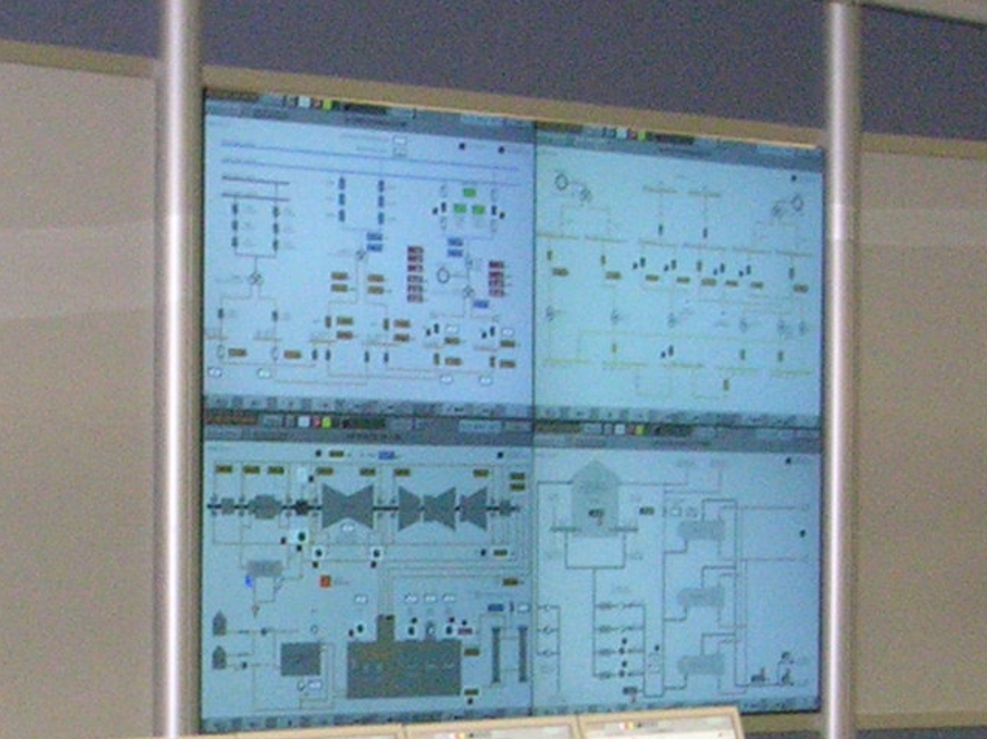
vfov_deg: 12.1
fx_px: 3477
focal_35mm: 122
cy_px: 665
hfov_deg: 16.1
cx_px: 316
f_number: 2.8
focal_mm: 5.8
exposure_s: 1/22.3
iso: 200
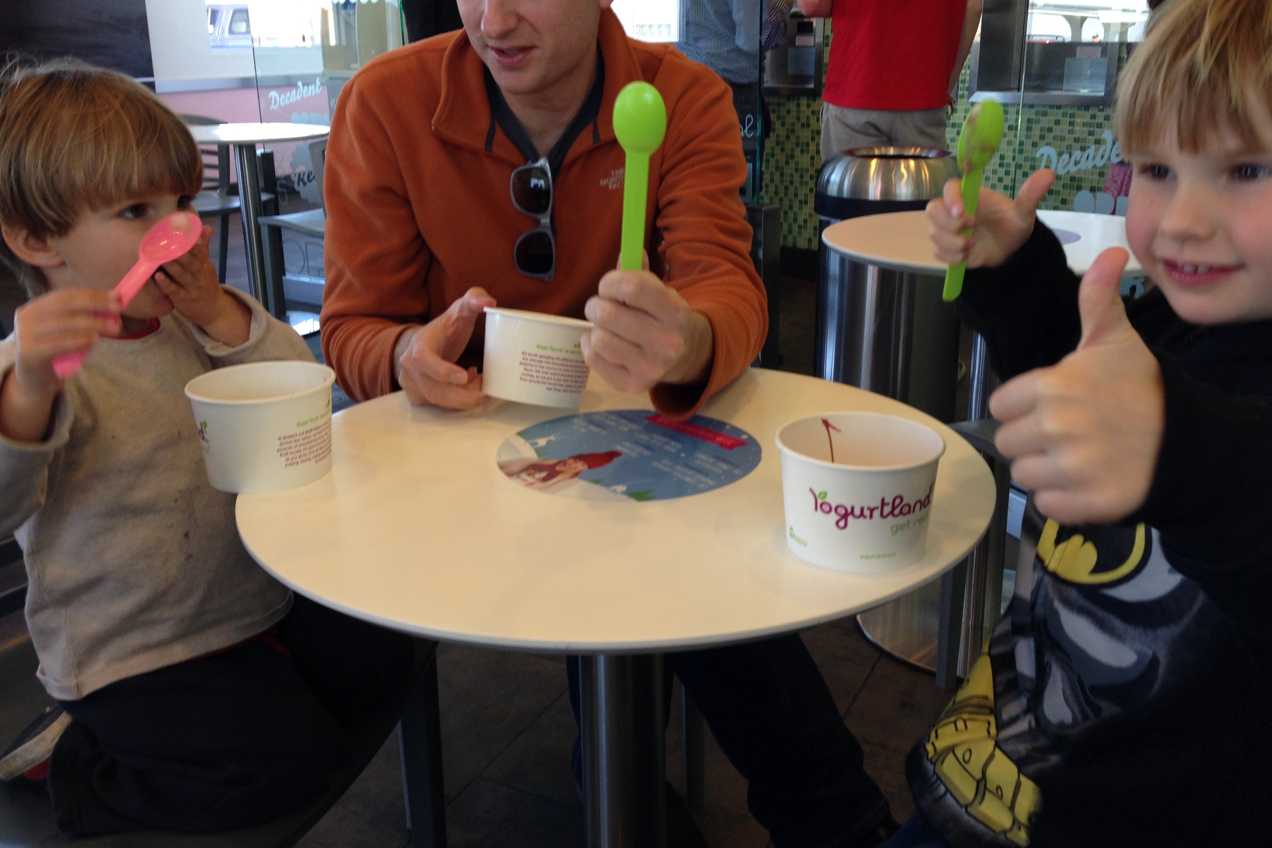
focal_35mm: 35
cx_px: 642
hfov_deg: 54.4
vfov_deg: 37.8
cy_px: 365
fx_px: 1237
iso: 64
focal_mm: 4.12
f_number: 2.4
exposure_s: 1/40
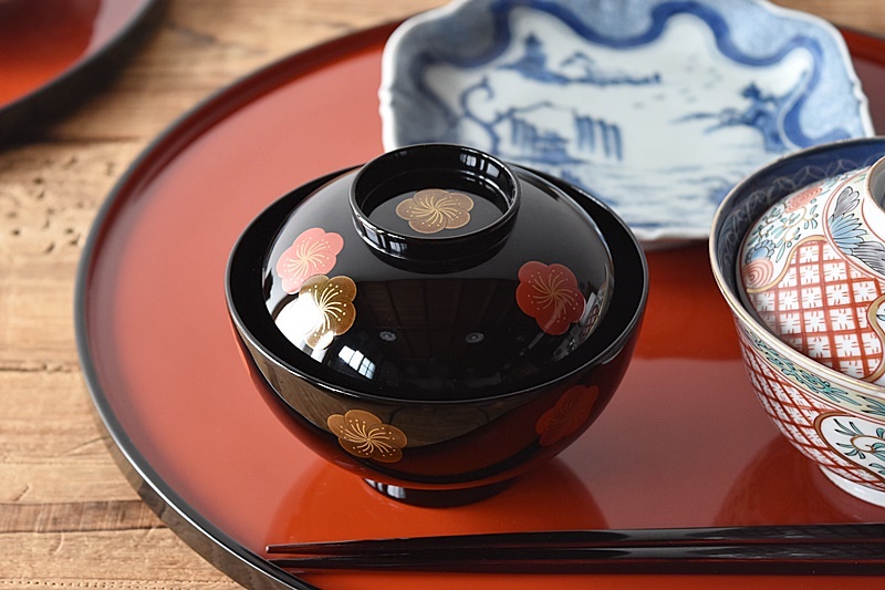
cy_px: 295
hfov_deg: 24.6
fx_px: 2028
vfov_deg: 16.5
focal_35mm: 82
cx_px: 442
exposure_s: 1/3
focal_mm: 55
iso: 800
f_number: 5.6
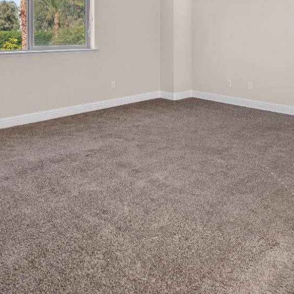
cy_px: 39
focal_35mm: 32
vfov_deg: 46.9
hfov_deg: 50.6
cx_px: 183
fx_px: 307
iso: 250
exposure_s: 1/15
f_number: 9
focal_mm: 14
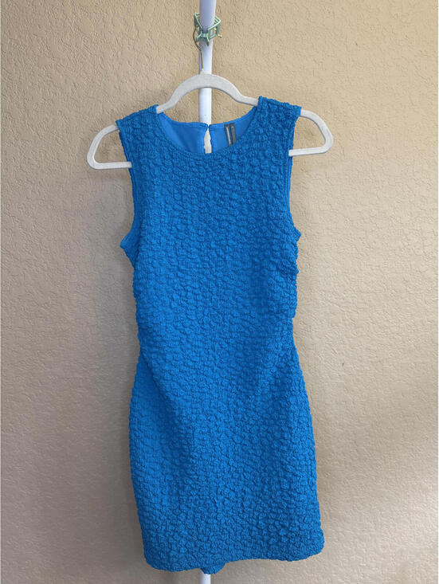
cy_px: 292
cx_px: 220
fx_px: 405
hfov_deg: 56.9
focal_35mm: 24
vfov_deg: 71.6
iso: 200
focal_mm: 6.76
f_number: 1.78
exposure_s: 1/60
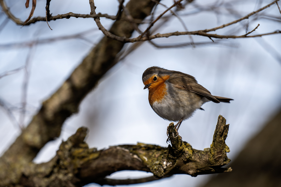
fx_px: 4371
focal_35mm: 560
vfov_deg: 2.5
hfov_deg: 3.7
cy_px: 94
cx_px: 140
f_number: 4
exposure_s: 1/1000
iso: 200
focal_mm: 560
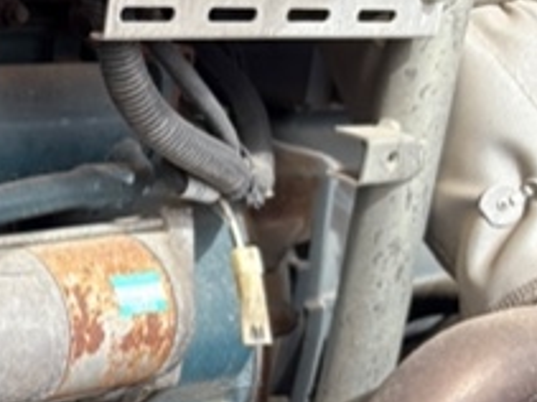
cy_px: 218
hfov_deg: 22.8
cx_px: -104
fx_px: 1225
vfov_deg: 18.6
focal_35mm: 79
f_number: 1.6
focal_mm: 5.96
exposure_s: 1/1099
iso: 50
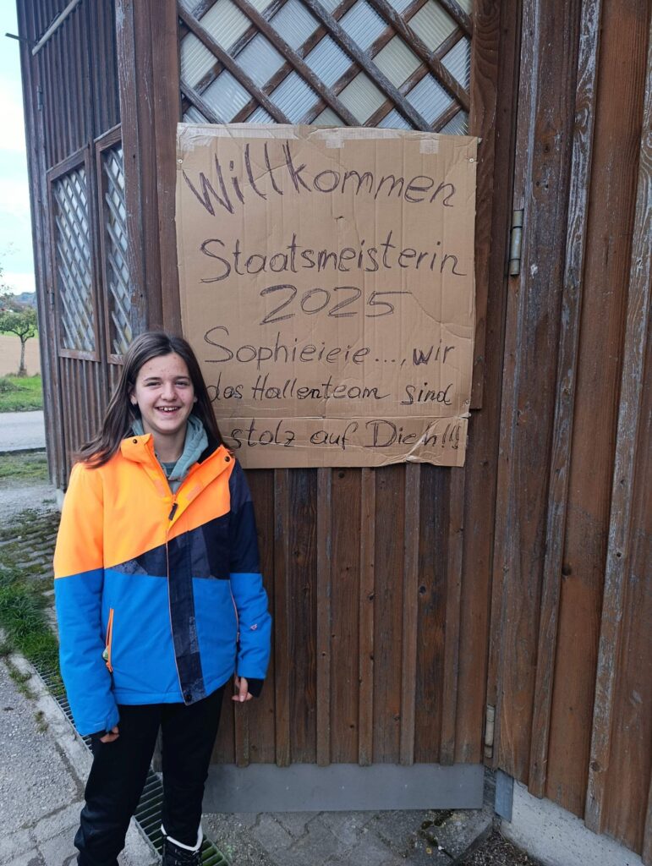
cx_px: 326
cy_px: 433
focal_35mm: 23
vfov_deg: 73.8
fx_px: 576
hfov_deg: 59.0
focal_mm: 6.11
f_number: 1.65
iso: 463
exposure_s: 1/100
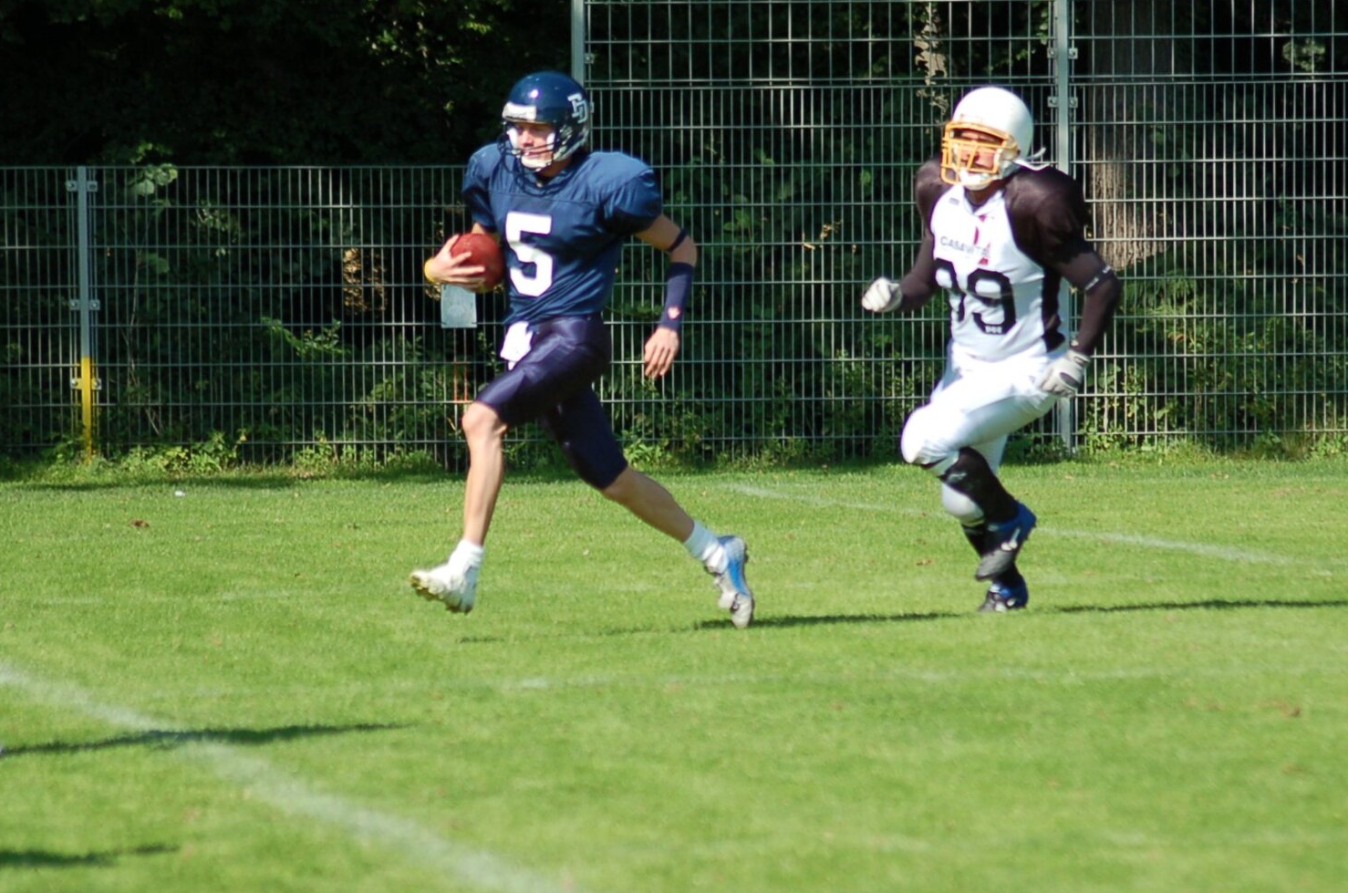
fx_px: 12518
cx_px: 774
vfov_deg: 4.1
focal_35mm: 335
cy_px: 428
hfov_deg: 6.2
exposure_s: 1/1000
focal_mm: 150
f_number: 4.5
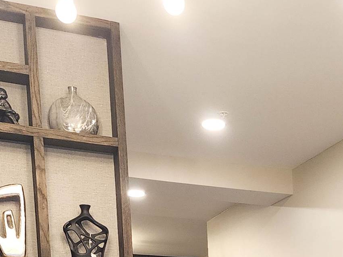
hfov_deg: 23.1
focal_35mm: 83
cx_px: 290
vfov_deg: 15.4
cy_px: 455
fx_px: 822
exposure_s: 1/120
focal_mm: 6.4
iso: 200
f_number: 1.8
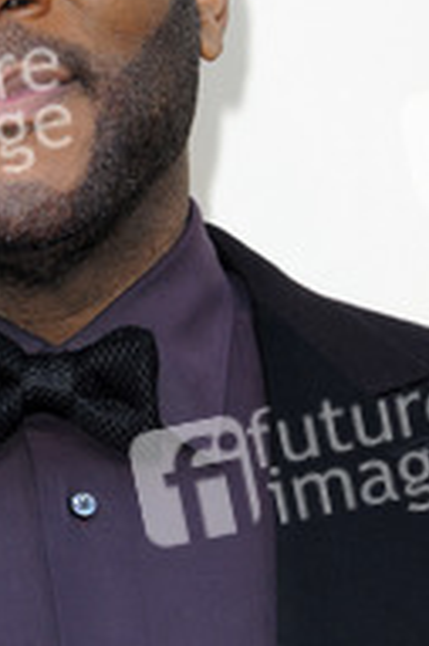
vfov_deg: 4.3
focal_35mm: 482
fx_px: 8631
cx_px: -2
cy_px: 298
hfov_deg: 2.8
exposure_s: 1/250
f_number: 6.3
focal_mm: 230
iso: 1000
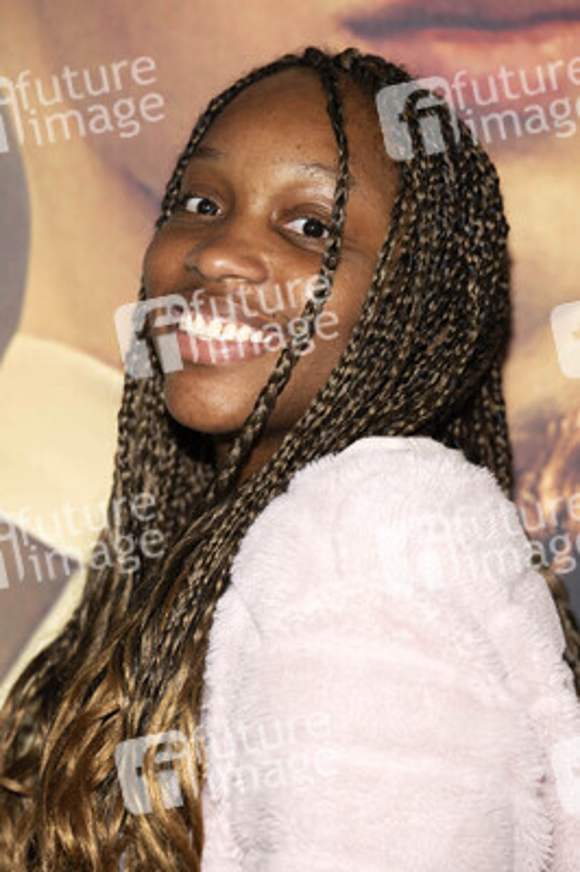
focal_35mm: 150
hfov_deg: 9.1
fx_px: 3631
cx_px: 290
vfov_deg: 13.7
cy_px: 436
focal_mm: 150
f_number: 4.5
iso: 800
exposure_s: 1/200
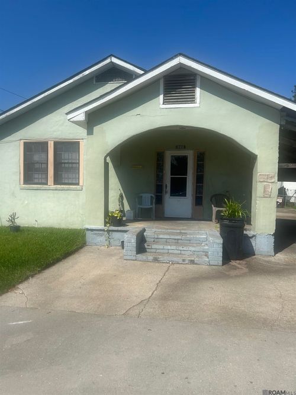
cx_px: 148
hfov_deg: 53.0
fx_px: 297
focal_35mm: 26
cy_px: 198
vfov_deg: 67.3
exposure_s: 1/6211
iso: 50
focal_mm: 5.7
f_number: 1.5
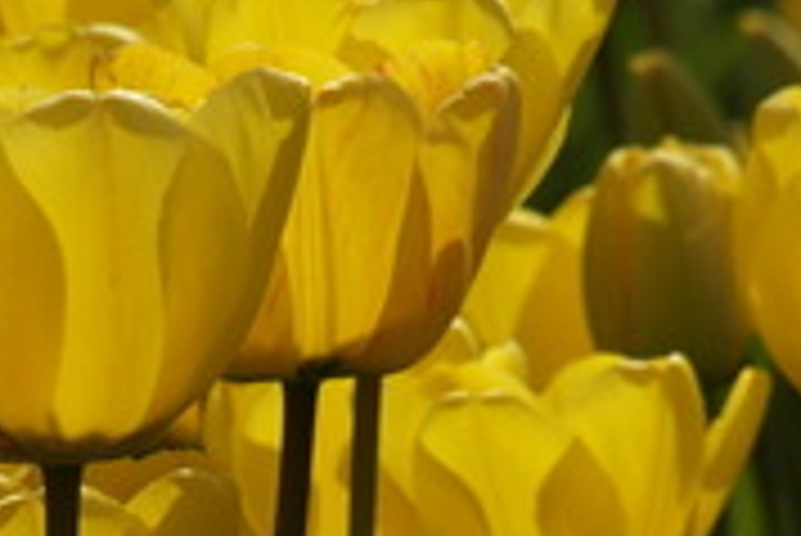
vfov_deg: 1.7
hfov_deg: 2.6
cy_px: 660
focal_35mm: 795
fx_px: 17703
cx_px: 171
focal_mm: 200
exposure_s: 1/250
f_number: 16
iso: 200
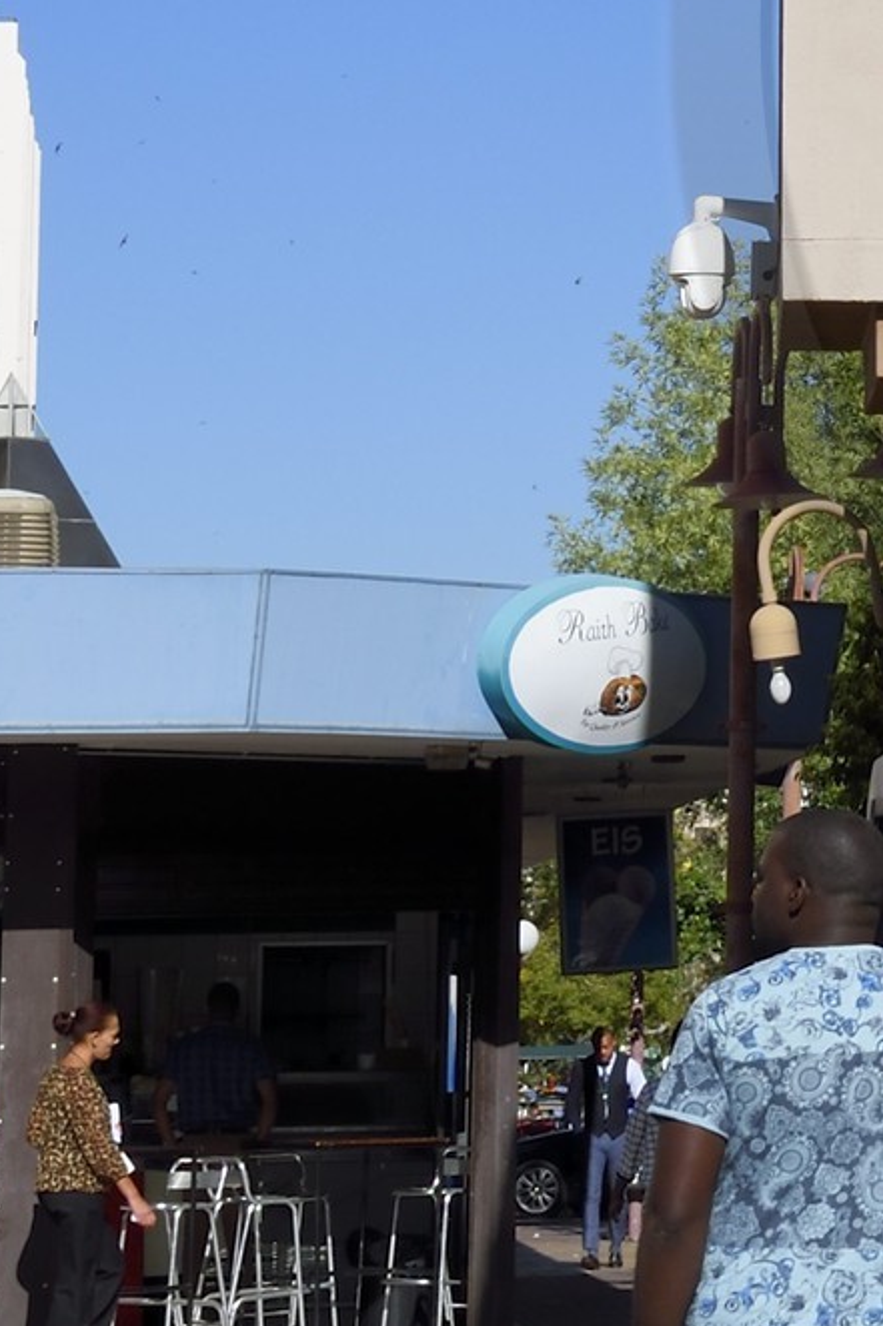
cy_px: 32
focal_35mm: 174
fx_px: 6405
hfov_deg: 7.6
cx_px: 1590
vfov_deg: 11.7
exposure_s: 1/250
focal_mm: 48
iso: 250
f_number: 18
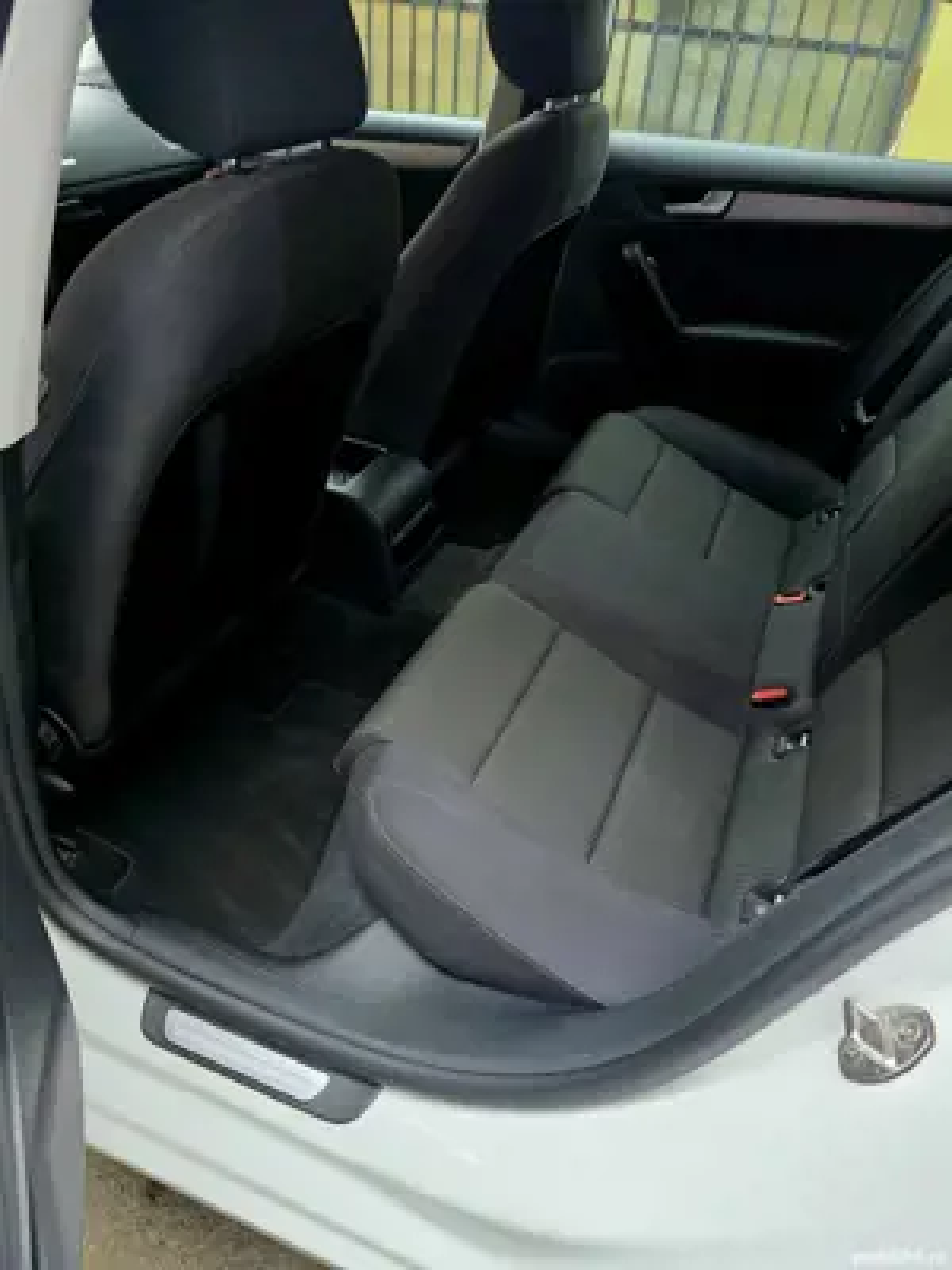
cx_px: 476
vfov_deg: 73.9
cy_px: 635
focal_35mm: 23
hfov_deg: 58.9
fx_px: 843
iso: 320
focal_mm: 6.3
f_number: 1.7
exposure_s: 1/101
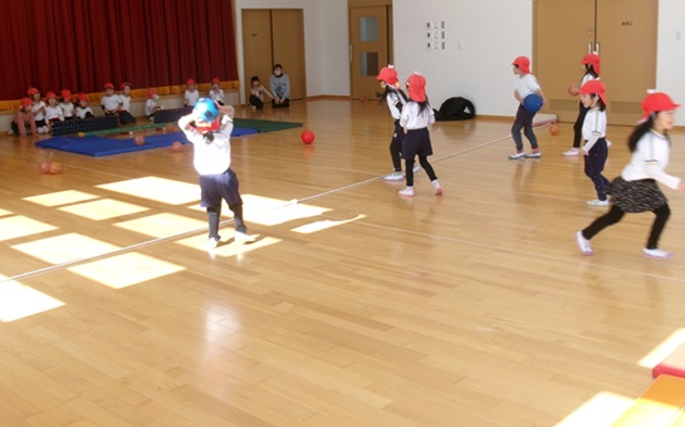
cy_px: 170
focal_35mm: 46
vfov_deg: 27.9
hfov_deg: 43.5
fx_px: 858
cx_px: 341
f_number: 4.7
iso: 100
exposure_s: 1/125
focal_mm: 7.8
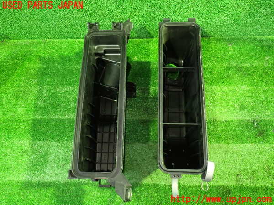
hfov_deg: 60.0
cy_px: 102
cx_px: 137
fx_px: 237
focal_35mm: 30
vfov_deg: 46.8
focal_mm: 5.4
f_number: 2.3
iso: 800
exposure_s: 1/15
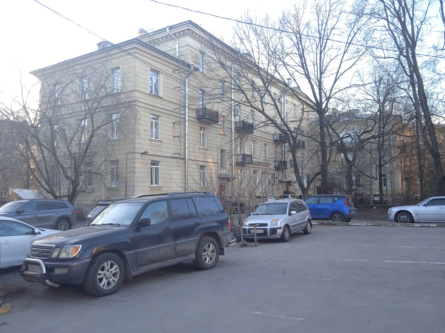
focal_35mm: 28
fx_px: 360
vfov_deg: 49.7
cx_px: 222
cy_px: 166
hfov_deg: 63.4
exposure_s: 1/100
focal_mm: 3.43
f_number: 2.2
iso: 174
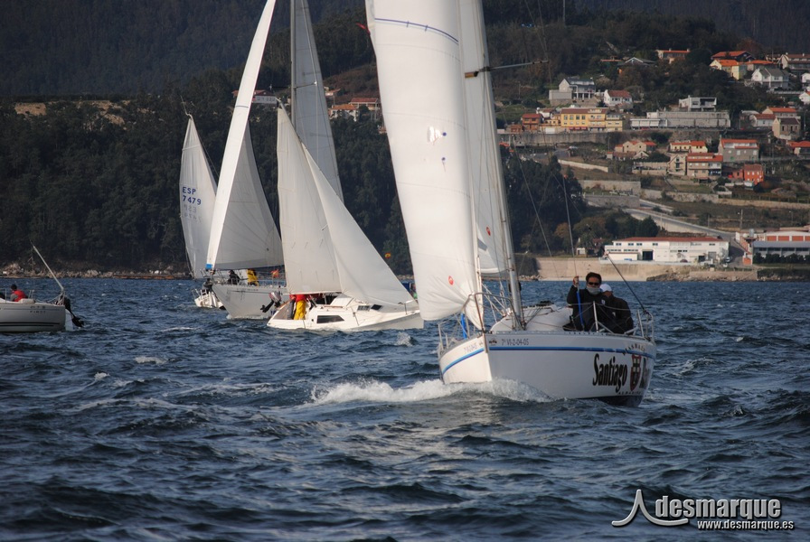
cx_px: 405
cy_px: 271
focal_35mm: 300
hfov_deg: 6.9
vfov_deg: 4.6
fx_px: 6759
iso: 200
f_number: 5.6
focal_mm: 200
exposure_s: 1/1250
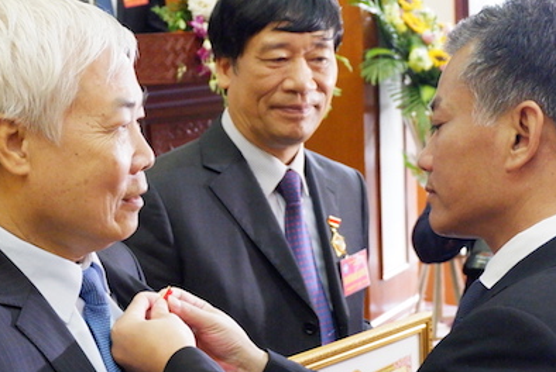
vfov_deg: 18.4
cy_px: 269
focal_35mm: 74
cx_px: 262
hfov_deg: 27.3
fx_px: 1145
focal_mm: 26.9
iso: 6400
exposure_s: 1/125
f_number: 4.5
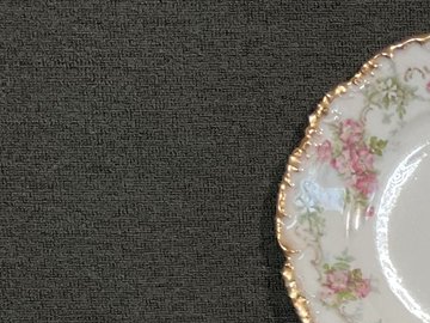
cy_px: 584
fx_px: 1515
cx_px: 865
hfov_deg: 13.7
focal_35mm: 122
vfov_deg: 11.3
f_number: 1.8
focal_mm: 3
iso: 64
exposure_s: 1/120
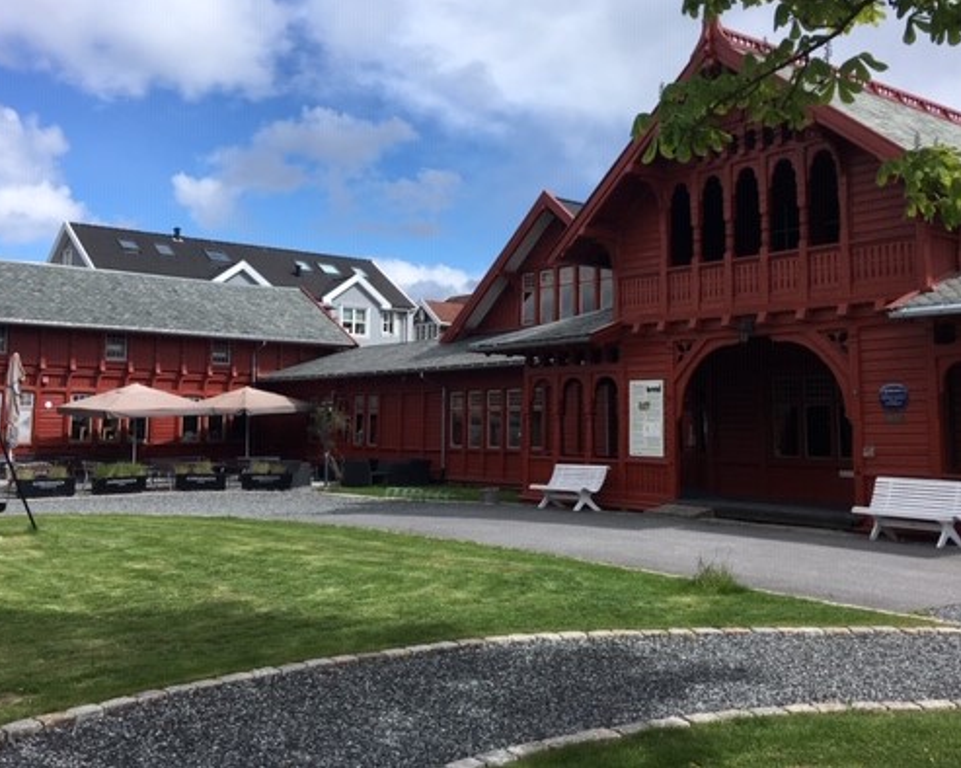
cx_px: 437
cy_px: 375
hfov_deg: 57.1
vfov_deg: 47.1
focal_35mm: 31
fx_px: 881
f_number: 2.2
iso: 25
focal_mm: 4.15
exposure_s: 1/1425
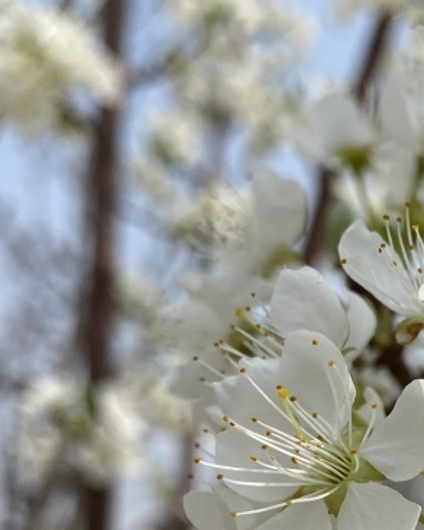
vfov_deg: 25.7
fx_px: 1113
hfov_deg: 20.7
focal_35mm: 71
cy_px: 498
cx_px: 440
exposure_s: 1/4292
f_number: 1.8
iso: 32
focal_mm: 4.25
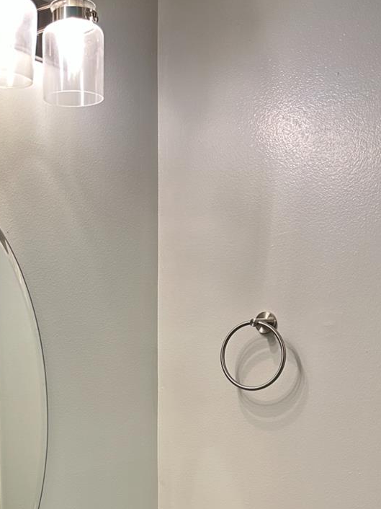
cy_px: 480
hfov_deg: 28.0
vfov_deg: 34.8
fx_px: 749
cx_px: 84
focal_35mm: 51
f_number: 1.78
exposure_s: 1/60
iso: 250
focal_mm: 6.86
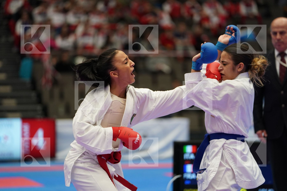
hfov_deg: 11.8
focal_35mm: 174
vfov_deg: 7.9
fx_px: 1387
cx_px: 144
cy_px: 96
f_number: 2.8
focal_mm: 174
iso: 2500
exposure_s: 1/1000
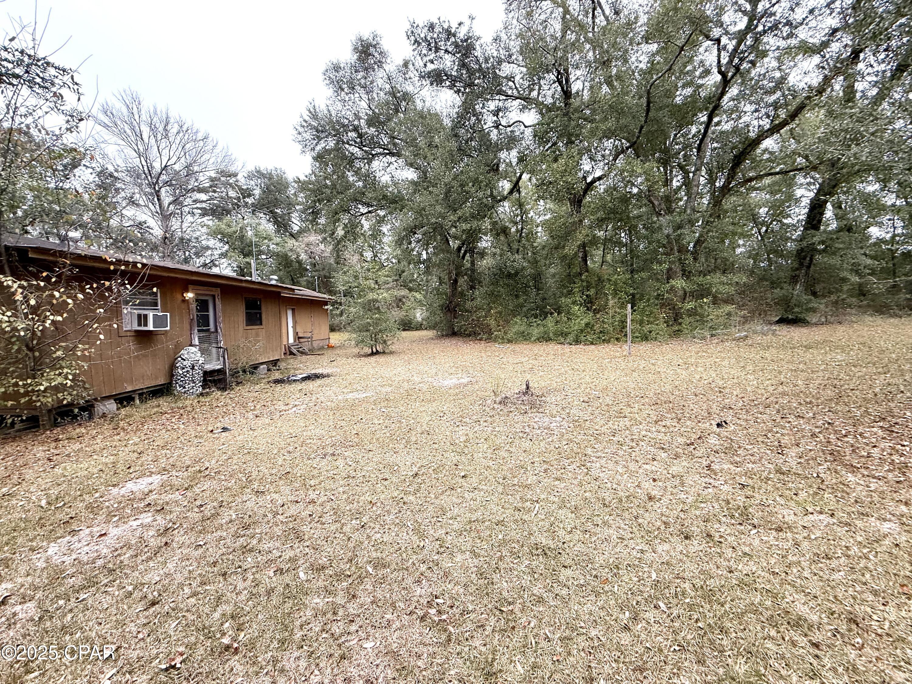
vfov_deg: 85.7
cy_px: 342
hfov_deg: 102.1
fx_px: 369
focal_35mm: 14
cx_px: 456
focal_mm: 2.22
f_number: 2.2
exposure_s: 1/133
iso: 50
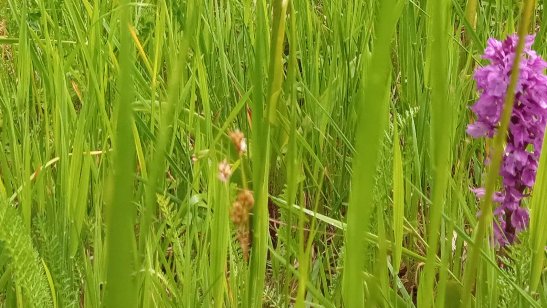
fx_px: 1117
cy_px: -220
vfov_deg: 14.1
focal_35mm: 77
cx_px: 179
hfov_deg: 27.3
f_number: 2.2
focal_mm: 3.79
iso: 111
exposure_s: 1/210
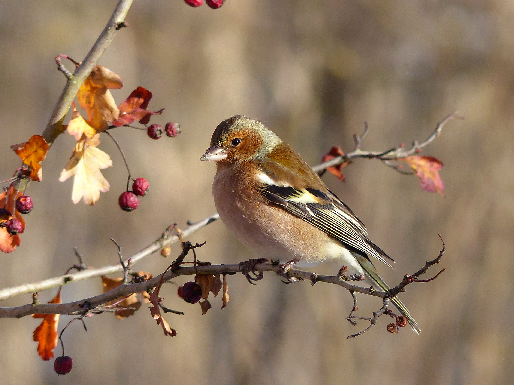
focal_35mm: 660
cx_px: 257
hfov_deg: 3.0
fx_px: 9800
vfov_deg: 2.3
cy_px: 192
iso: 100
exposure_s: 1/320
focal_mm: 108
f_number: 4
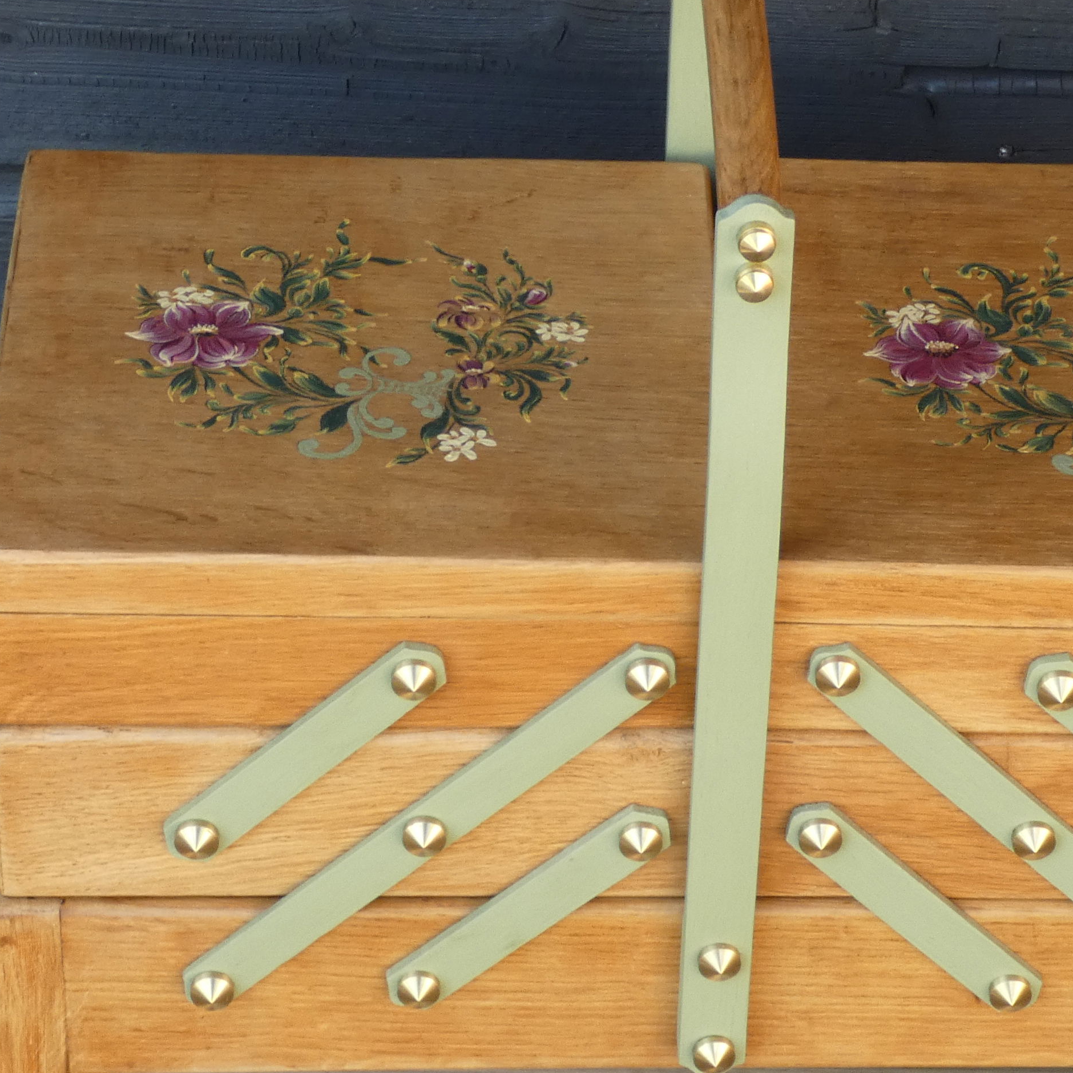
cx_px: 713
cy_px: 766
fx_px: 4278
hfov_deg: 14.3
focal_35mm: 122
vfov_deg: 14.3
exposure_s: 1/80
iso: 125
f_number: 3.9
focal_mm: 9.5
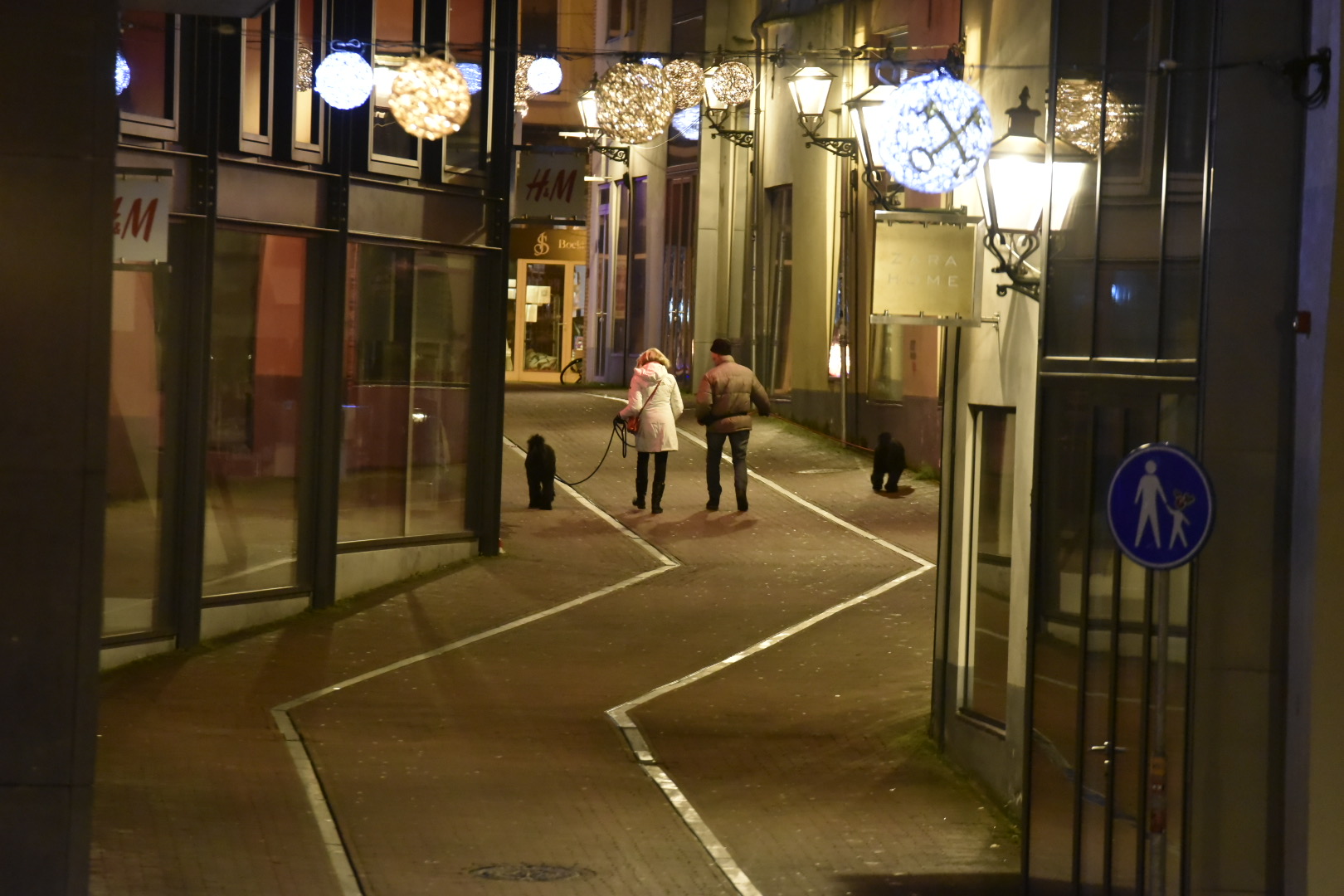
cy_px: 448
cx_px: 672
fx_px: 7466
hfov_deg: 10.3
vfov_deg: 6.9
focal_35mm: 200
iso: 10000
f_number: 4
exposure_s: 1/30
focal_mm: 200
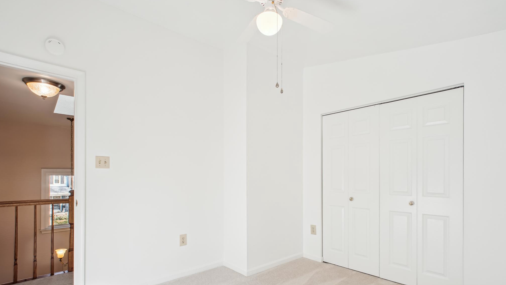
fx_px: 235
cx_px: 253
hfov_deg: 94.2
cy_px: 168
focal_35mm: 18
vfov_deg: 61.9
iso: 100
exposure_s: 1/40
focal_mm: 11
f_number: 8
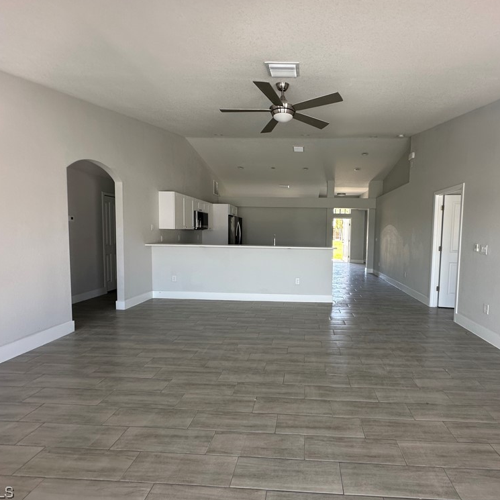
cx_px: 293
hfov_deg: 83.2
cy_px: 250
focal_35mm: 17
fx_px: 278
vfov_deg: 84.0
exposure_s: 1/99
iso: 64
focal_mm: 2.22
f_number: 2.2
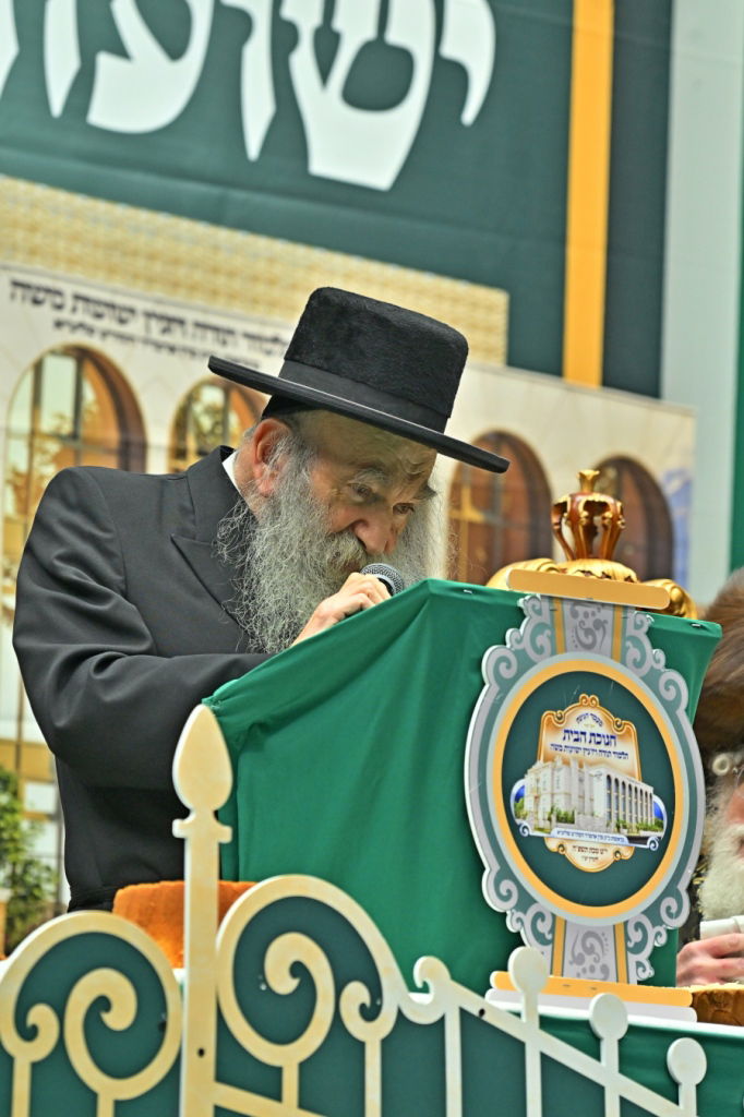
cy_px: 558
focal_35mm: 180
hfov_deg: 7.6
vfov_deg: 11.4
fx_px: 5583
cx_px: 372
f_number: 4
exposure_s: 1/320
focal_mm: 120
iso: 500
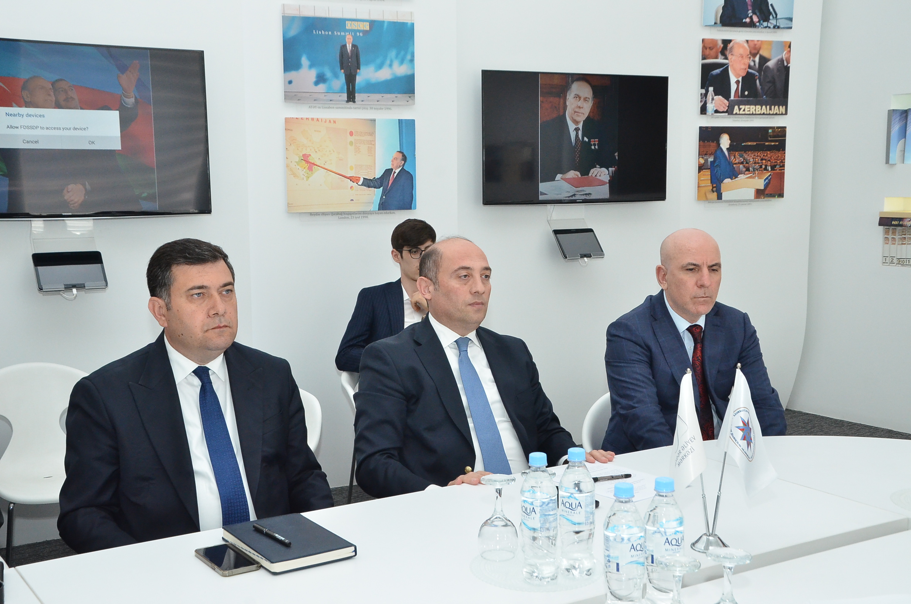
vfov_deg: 29.7
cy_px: 302
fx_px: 1136
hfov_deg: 43.7
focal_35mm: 45
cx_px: 456
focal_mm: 30
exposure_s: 1/160
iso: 2200
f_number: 8
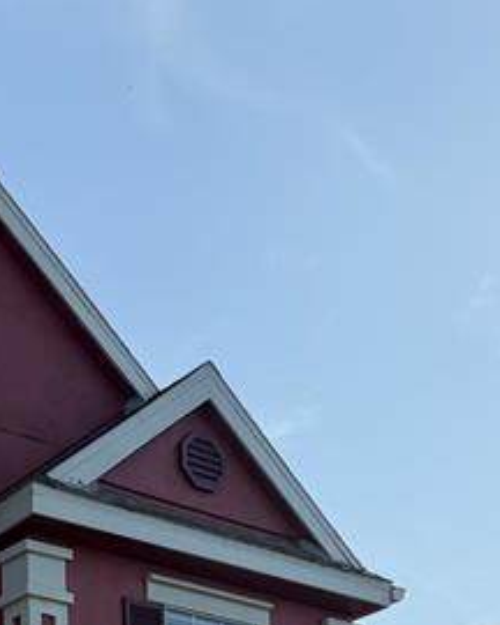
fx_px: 1646
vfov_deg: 19.6
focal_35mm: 89
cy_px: 845
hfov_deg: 17.1
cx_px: 62
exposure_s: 1/4975
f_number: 1.78
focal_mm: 6.76
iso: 100
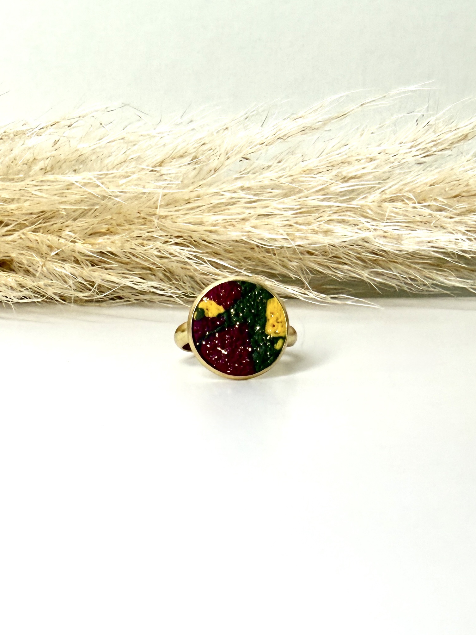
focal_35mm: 24
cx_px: 238
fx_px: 440
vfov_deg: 71.6
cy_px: 318
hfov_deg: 56.8
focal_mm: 2.22
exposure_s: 1/100
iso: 64
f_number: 2.2
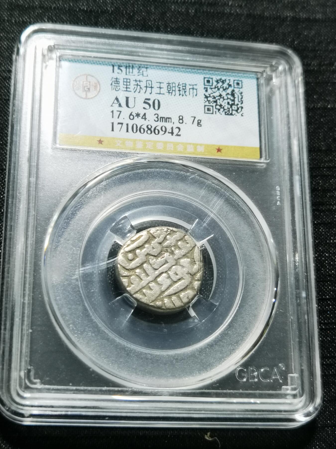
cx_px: 168
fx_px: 738
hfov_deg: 25.7
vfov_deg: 33.8
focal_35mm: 57
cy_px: 224
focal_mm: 6.67
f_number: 1.9
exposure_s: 1/100
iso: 160
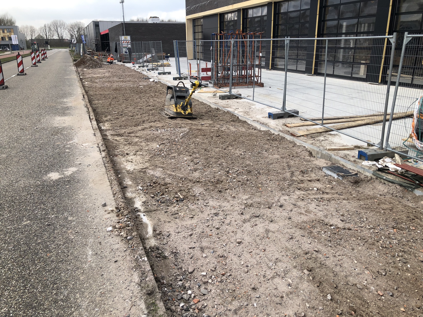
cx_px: 212
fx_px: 342
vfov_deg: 49.7
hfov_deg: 63.4
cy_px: 158
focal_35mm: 28
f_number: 1.8
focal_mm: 3.99
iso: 20
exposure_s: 1/842
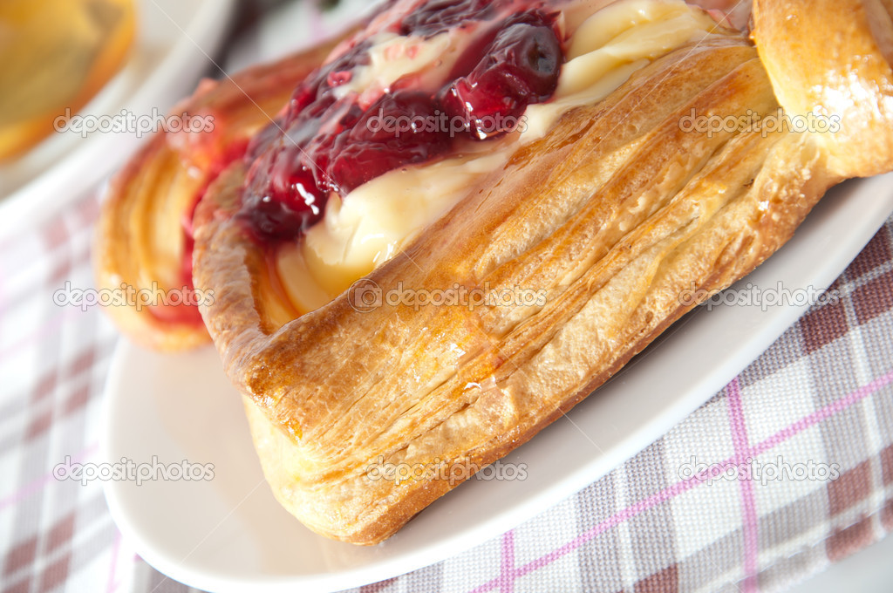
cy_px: 296
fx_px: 3902
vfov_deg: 8.7
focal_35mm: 158
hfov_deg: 13.1
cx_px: 446
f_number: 8
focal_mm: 105
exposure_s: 1/160
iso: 100
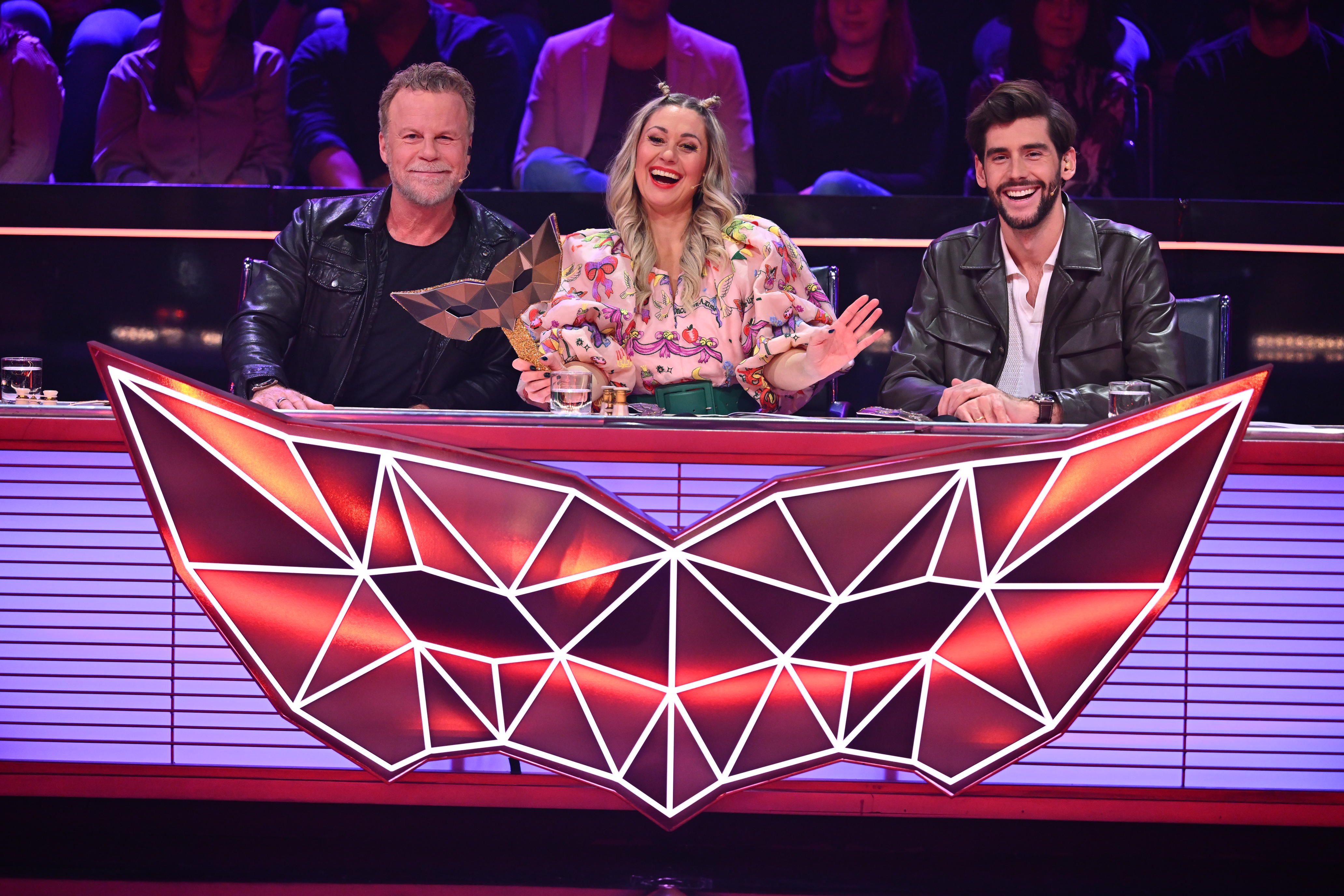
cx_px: 672
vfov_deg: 10.5
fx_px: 4853
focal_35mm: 130
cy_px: 448
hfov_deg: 15.8
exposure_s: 1/400
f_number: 2.8
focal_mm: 130
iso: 2000
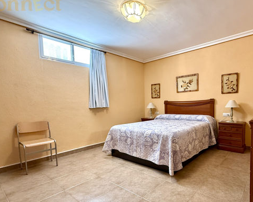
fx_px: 150
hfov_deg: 78.5
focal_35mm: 20
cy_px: 114
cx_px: 162
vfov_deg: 67.8
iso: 250
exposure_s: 1/50
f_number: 2.2
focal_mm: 2.22
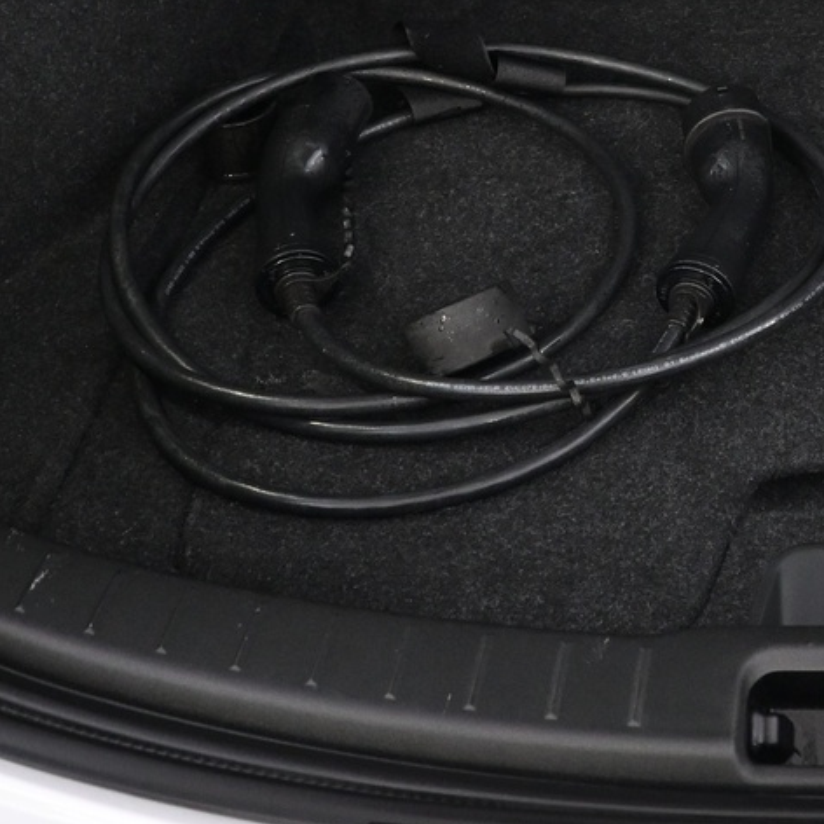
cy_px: 0
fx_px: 1885
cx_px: 908
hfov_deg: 23.2
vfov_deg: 23.6
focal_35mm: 70
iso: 1400
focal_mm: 16
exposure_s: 1/25
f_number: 3.5
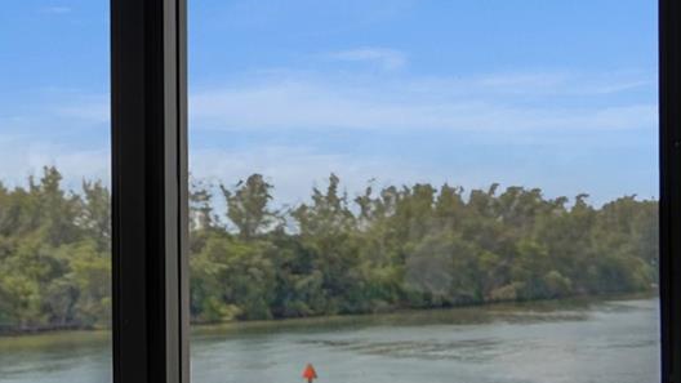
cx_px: -1
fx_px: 1661
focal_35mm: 92
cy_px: 285
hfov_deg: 22.3
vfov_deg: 13.1
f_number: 2.8
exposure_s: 1/8000
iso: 800
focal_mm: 29
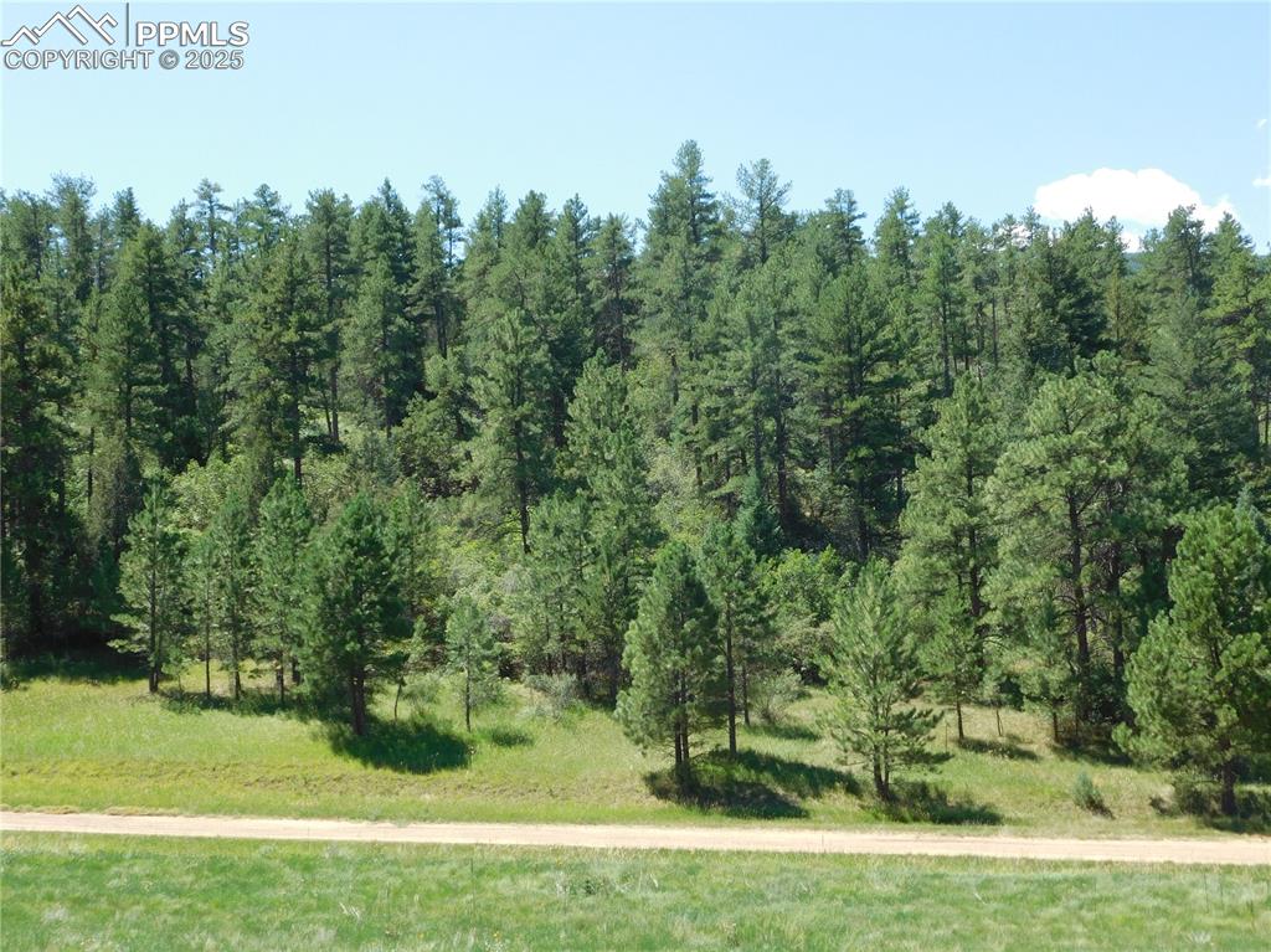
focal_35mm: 45
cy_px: 476
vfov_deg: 32.2
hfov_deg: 42.1
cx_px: 636
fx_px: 1651
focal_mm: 8
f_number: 3.7
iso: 125
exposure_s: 1/500
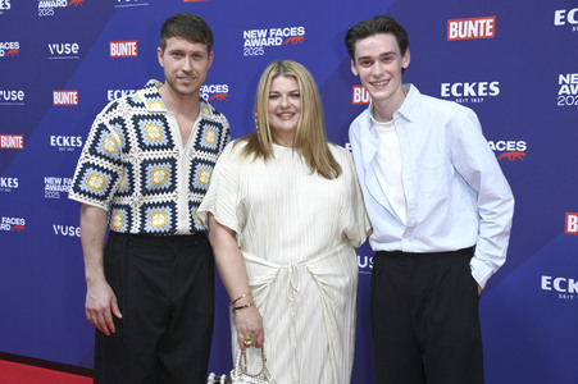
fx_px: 770
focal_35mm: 48
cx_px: 289
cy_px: 192
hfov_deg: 41.1
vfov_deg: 28.0
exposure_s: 1/250
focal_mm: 48
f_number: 5.6
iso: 800
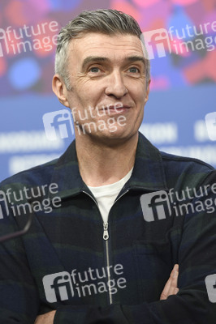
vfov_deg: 11.4
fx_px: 1623
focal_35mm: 180
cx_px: 108
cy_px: 162
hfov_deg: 7.6
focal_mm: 180
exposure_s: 1/320
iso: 1250
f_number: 3.5
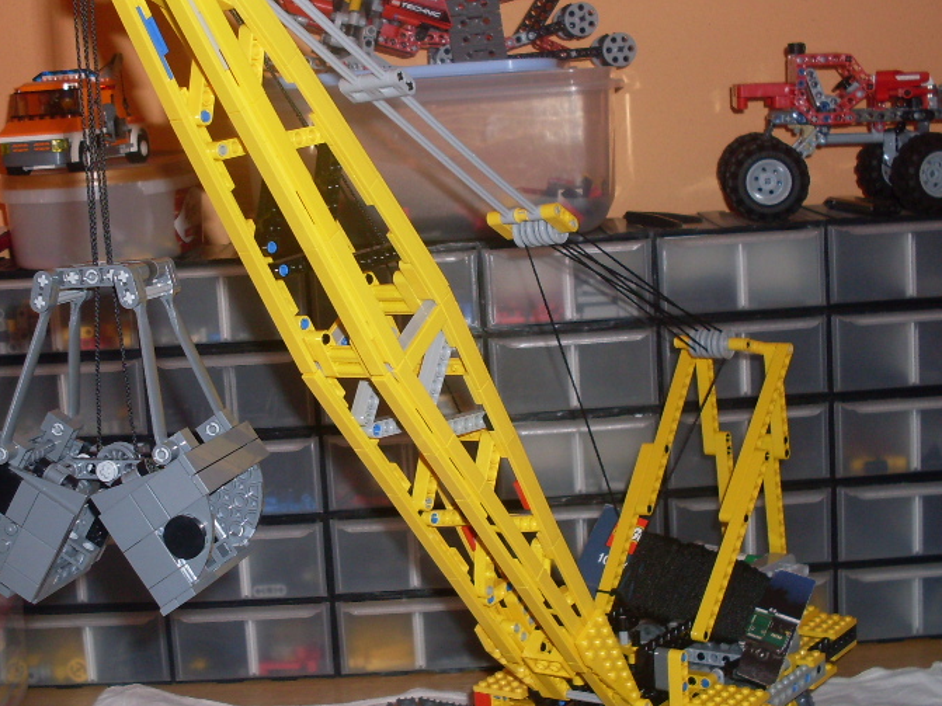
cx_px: 403
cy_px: 357
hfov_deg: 33.2
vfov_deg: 25.2
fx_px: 1578
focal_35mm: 58
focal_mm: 6.3
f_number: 2.8
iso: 100
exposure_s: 1/45
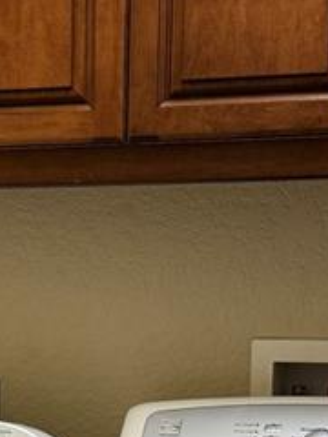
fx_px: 1516
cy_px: 564
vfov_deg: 15.6
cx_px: -27
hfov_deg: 12.2
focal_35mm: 120
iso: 160
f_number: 1.78
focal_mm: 6.76
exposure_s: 1/60
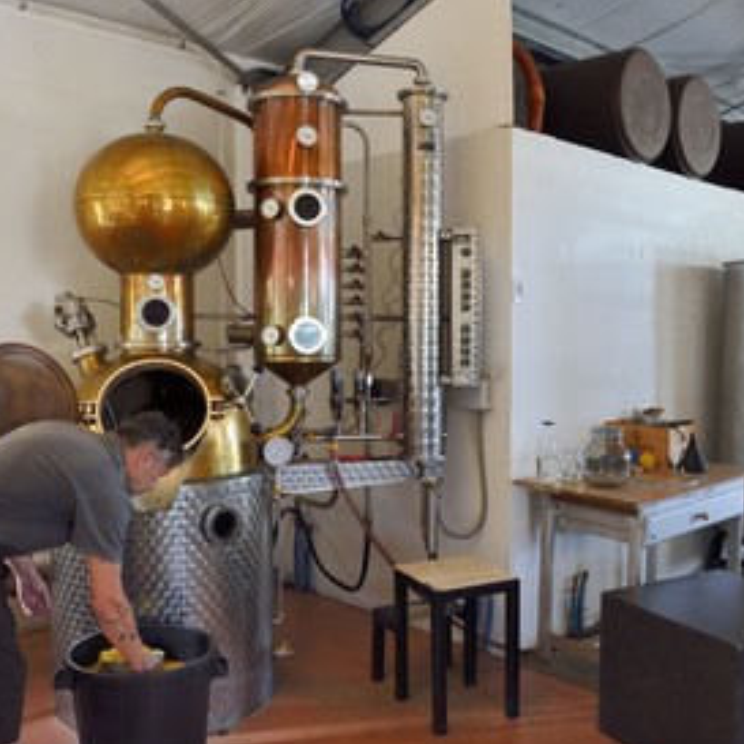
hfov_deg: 48.4
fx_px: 827
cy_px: 379
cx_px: 410
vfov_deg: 48.4
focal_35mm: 34
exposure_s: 1/30
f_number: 4.5
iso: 800
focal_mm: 26
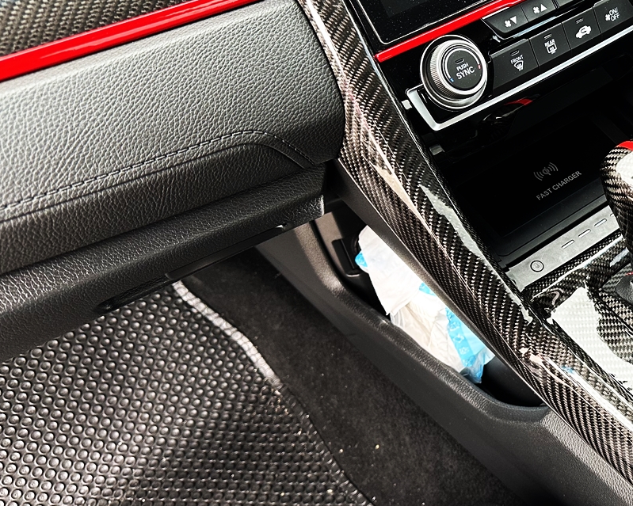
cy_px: 221
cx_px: 580
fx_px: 824
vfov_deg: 34.1
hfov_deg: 38.8
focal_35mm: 44
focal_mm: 6.86
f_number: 1.78
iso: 250
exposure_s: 1/97
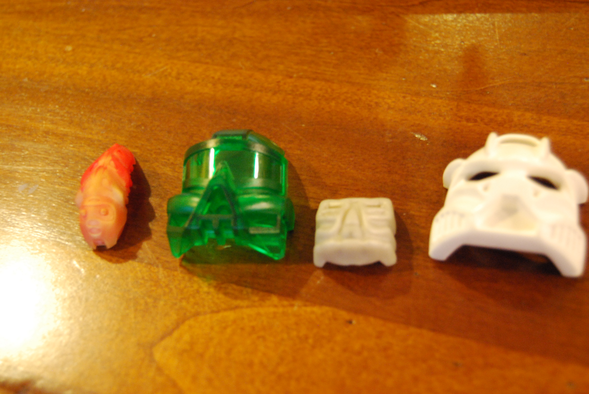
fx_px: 934
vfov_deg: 23.8
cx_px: 294
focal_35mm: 57
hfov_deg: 35.0
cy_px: 197
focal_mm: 38
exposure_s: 1/8
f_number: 4.8
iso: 1600
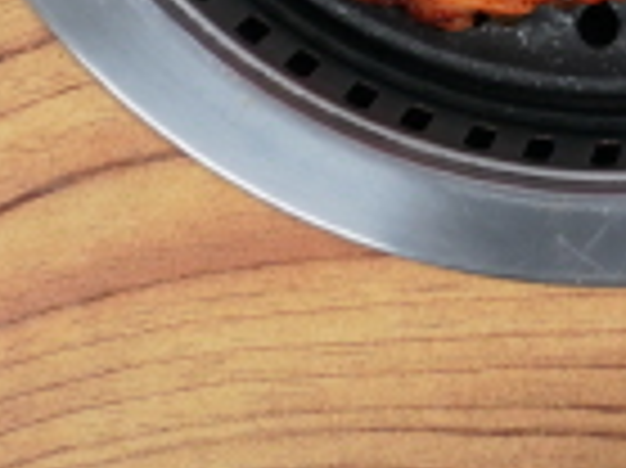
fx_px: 3234
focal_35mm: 179
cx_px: 905
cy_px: -488
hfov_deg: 10.7
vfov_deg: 7.9
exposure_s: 1/125
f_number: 3.5
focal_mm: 25
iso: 1000
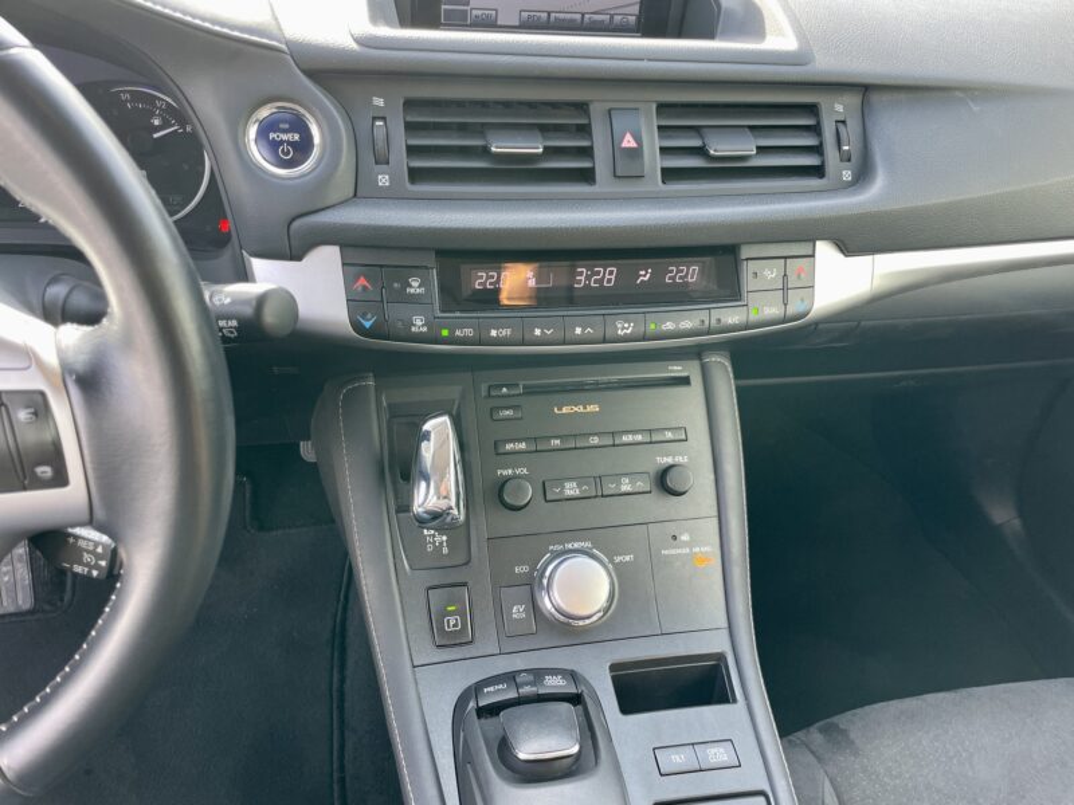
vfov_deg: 53.1
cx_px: 537
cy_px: 402
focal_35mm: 26
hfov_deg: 67.3
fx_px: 807
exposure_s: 1/121
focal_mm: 4.2
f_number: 1.6
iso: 64
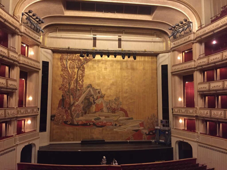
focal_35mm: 29
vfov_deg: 48.2
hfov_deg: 61.7
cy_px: 85
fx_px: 190
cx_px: 114
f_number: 2.2
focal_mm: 4.15
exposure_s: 1/17
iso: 320
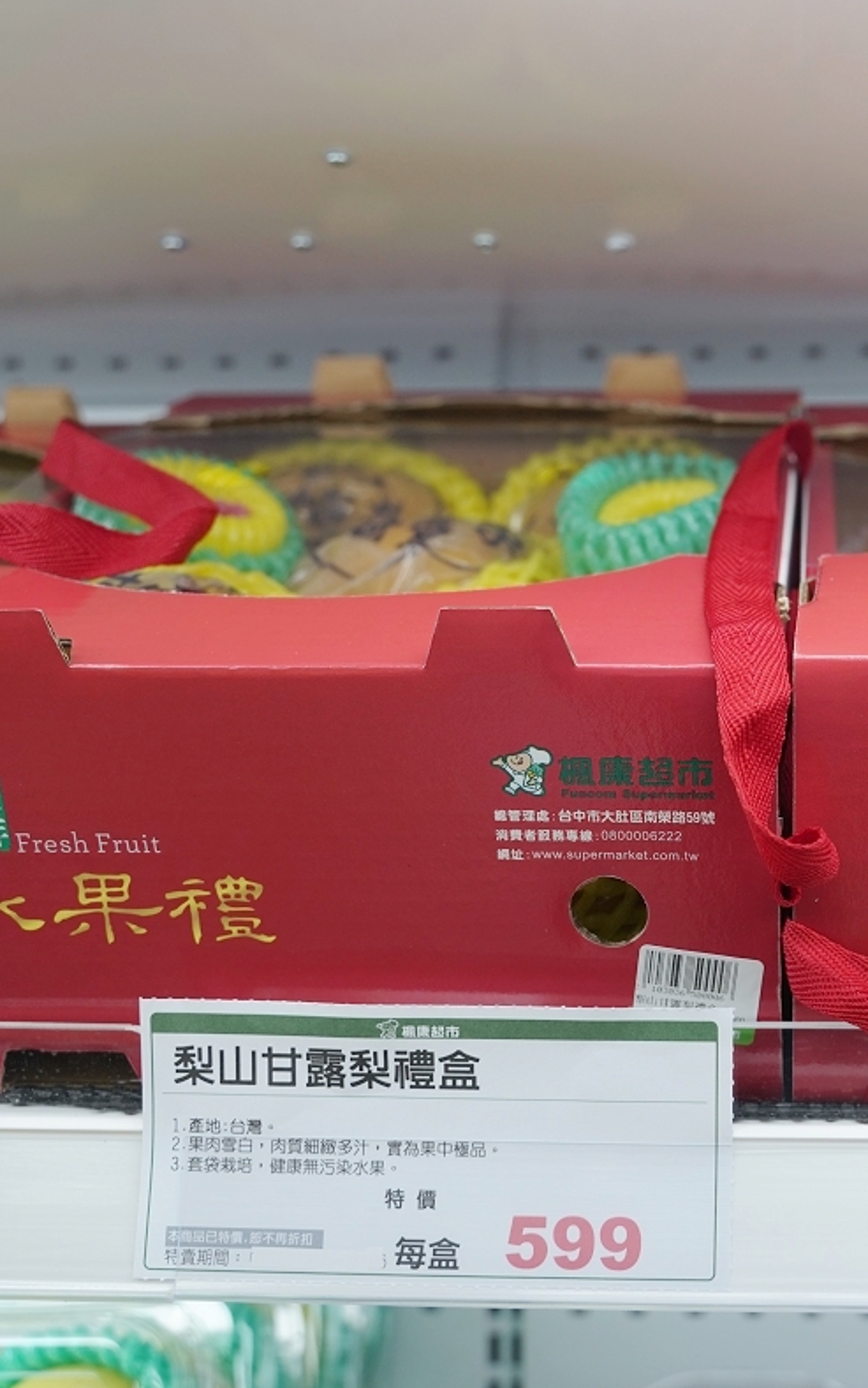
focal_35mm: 45
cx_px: 831
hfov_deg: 27.3
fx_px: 1702
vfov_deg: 44.3
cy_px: 687
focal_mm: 29
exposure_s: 1/160
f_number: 4
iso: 640
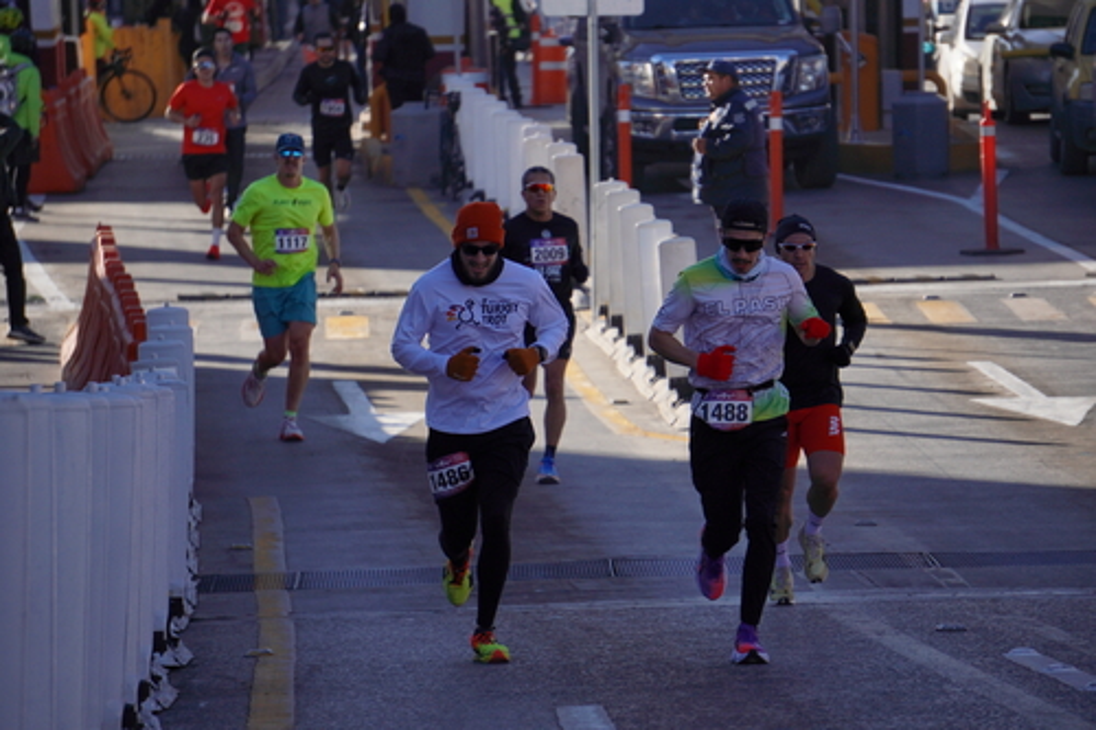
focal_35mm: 282
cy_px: 365
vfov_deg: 4.9
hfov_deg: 7.3
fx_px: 8582
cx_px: 548
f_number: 6.3
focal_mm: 188
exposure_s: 1/1250
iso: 200
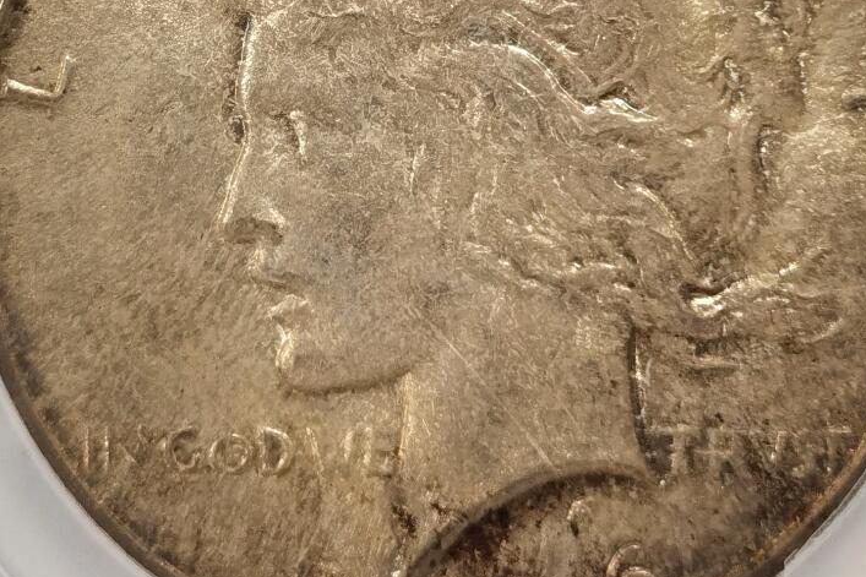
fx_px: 3439
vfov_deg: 9.5
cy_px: -116
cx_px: 453
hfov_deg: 14.4
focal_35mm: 143
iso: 125
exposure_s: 1/100
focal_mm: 5.56
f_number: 16
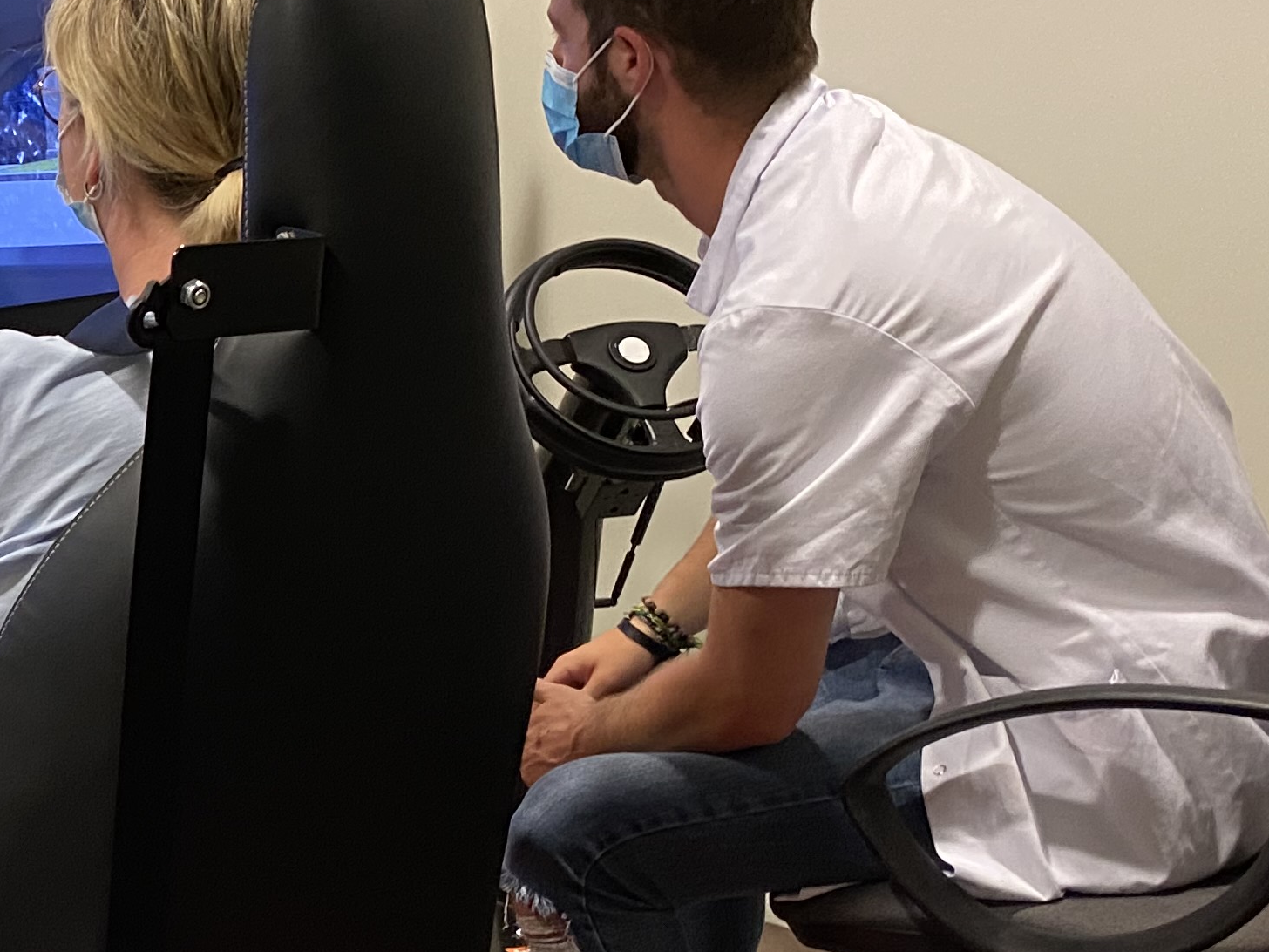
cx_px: -168
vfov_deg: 20.4
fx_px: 2639
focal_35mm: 72
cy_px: 566
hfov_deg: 24.9
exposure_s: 1/50
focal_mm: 4.25
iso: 200
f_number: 1.8
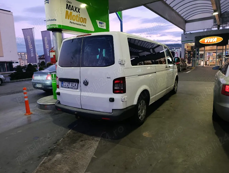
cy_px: 86
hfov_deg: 73.8
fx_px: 152
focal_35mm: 23
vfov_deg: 59.0
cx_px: 114
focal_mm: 6.11
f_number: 1.65
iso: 1207
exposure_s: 1/100
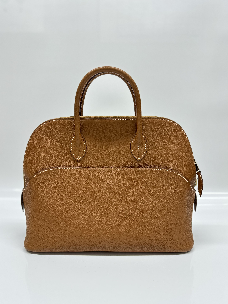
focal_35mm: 25
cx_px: 111
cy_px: 157
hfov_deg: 54.9
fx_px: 220
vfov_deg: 69.4
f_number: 1.78
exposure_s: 1/50
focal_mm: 6.86
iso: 125
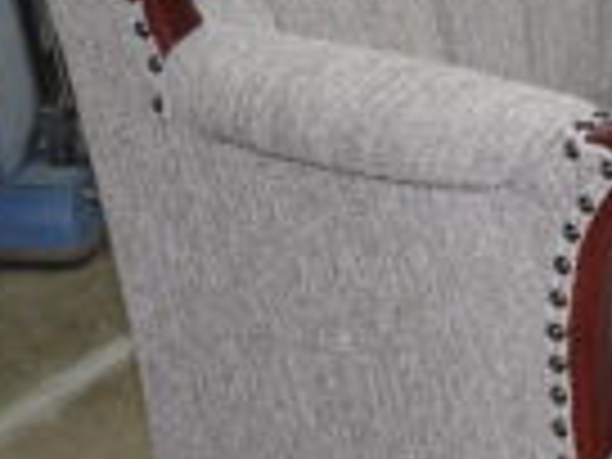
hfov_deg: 12.7
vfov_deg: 9.6
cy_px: 225
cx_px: 598
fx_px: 2723
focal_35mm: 154
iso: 100
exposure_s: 1/30
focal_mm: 7.4
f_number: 2.8
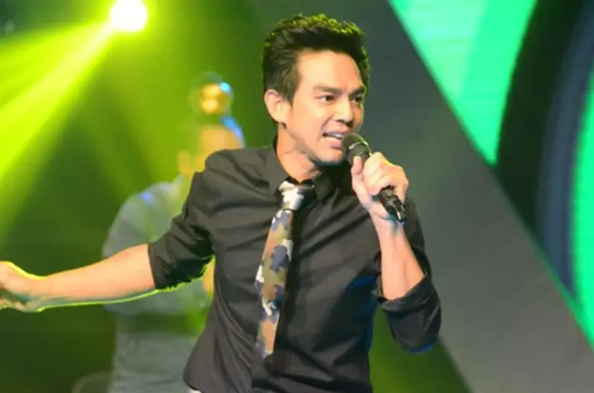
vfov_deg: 3.0
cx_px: 297
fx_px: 7407
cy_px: 196
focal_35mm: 450
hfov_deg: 4.6
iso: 6400
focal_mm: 300
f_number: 5.6
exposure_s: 1/250
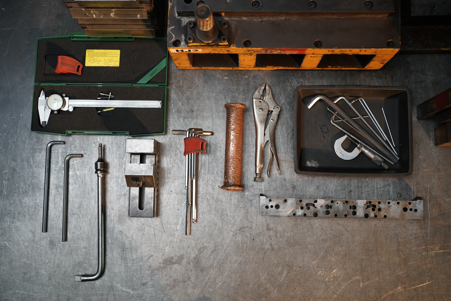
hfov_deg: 54.4
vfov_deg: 37.9
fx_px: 438
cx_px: 226
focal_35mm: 35
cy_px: 150
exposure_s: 1/80
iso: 1250
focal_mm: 35
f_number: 4
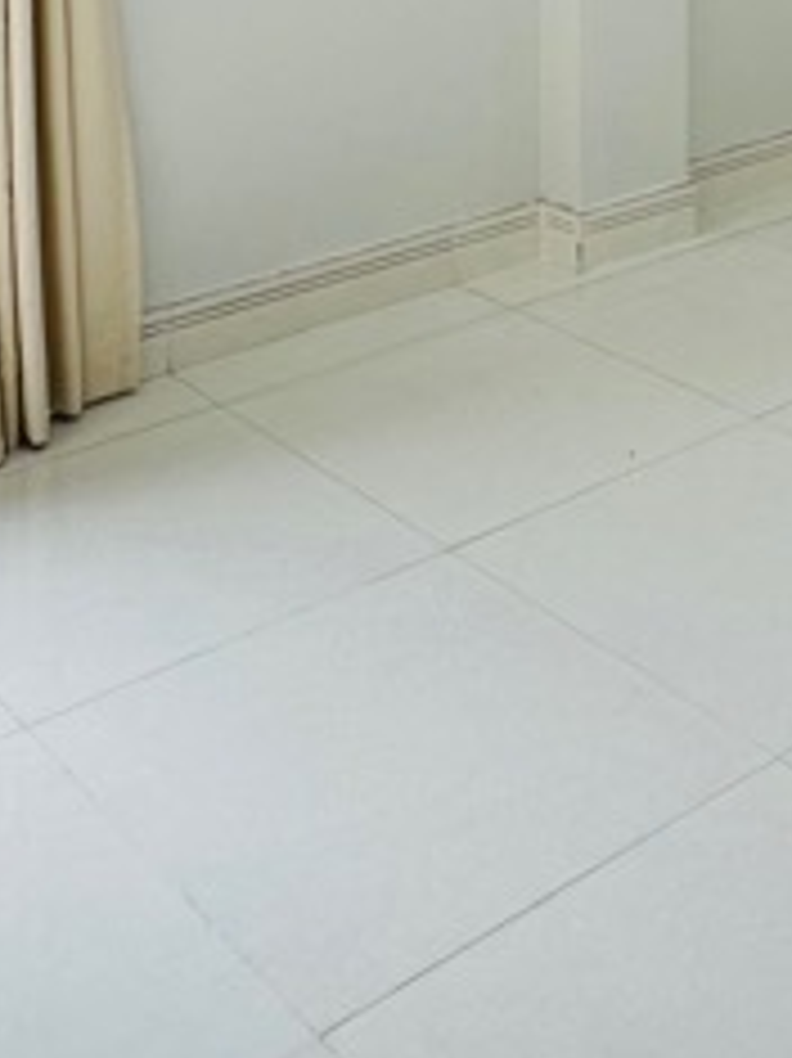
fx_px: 1863
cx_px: 576
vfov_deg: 26.9
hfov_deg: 23.8
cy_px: -306
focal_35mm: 61
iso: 80
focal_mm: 2.22
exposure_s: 1/99
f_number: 2.2
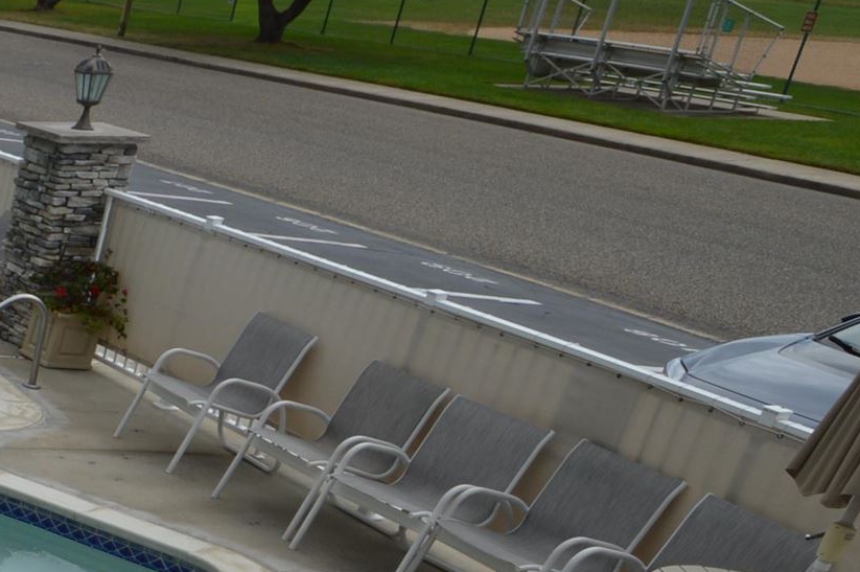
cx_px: -608
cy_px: 557
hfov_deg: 23.2
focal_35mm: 56
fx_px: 1336
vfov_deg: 23.3
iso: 100
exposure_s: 1/320
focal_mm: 10
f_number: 9
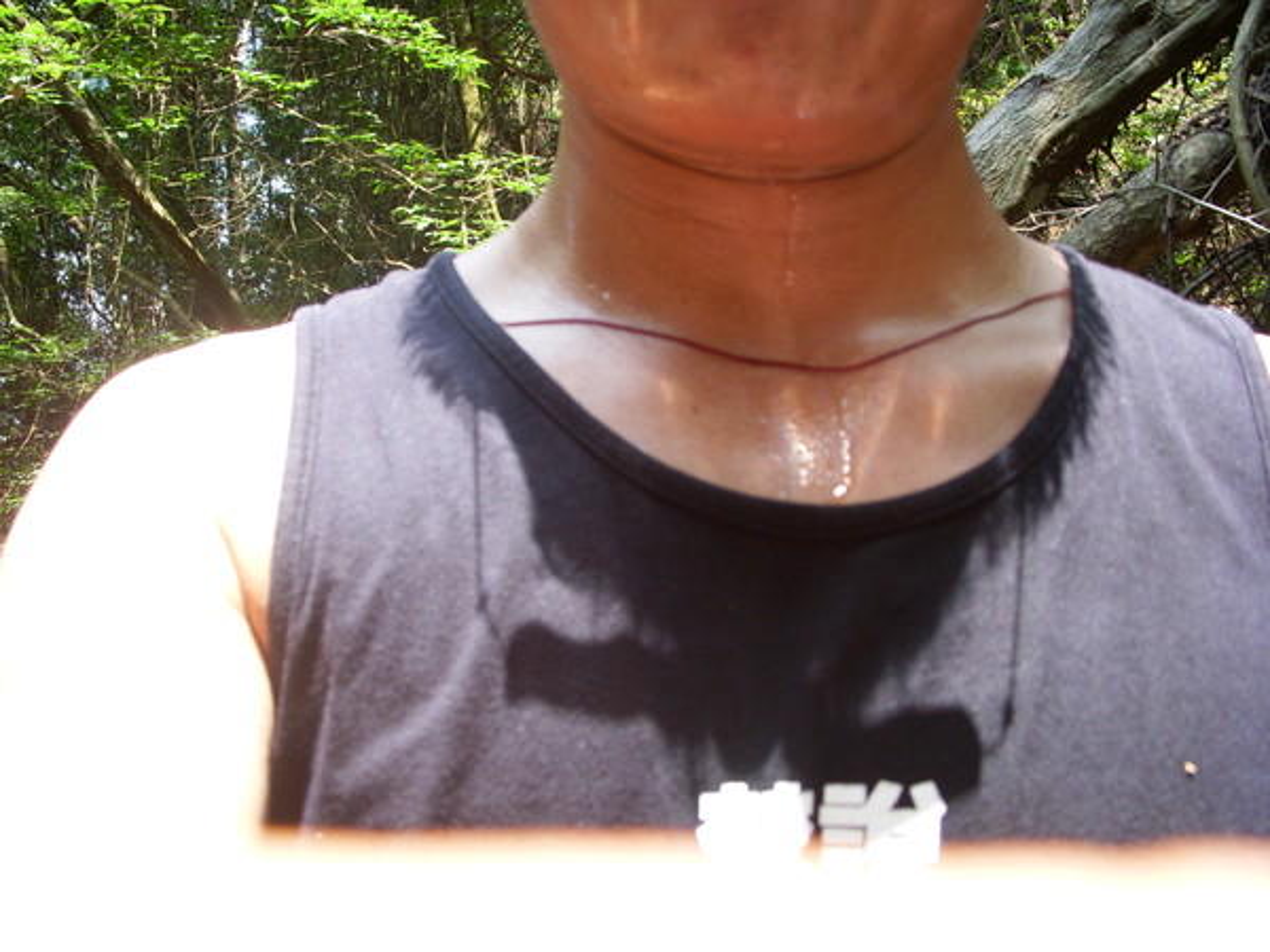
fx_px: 1394
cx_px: 635
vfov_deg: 37.7
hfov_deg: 49.0
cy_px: 476
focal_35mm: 38
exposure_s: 1/100
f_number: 3.3
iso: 100
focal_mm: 6.3
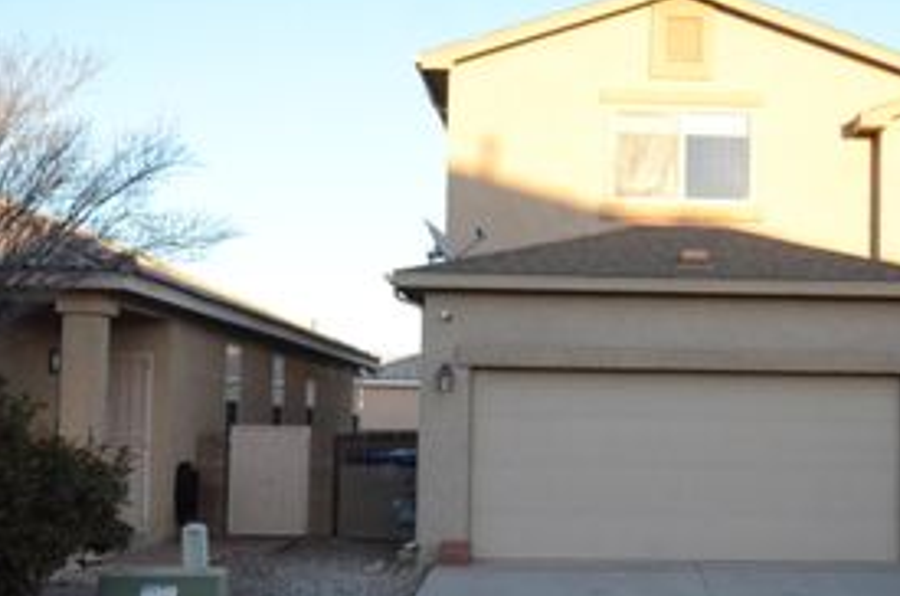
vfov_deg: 19.1
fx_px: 1771
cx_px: 763
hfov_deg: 27.7
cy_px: 309
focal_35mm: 71
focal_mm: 26
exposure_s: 1/8000
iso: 3600
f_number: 3.8
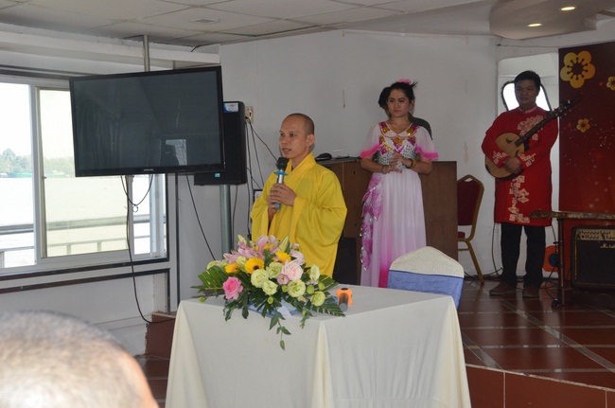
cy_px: 204
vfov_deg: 25.7
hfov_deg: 37.9
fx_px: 895
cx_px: 308
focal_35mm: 52
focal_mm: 35
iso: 1000
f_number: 13
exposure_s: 1/250
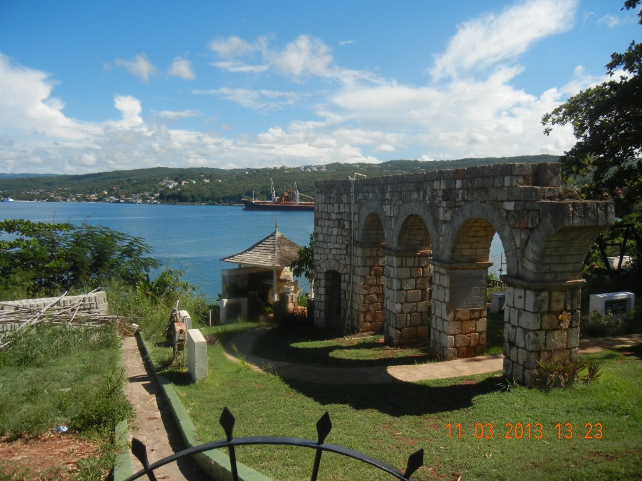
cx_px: 321
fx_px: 556
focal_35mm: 30
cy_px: 240
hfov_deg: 60.0
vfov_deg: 46.8
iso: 160
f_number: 3.5
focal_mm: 5.4
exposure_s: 1/1825
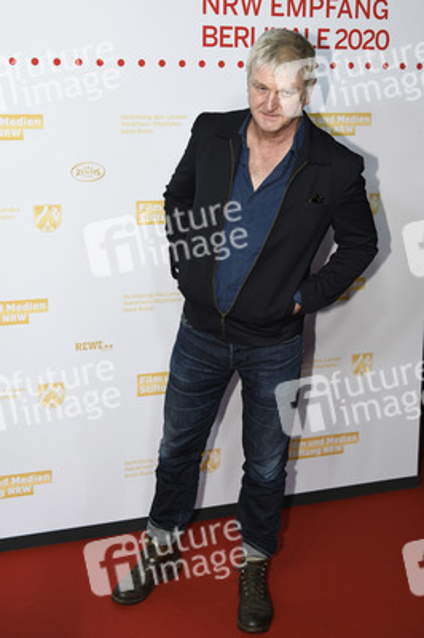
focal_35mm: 38
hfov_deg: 35.0
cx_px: 212
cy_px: 319
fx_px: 672
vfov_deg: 50.7
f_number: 4.5
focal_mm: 38
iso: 800
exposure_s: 1/400
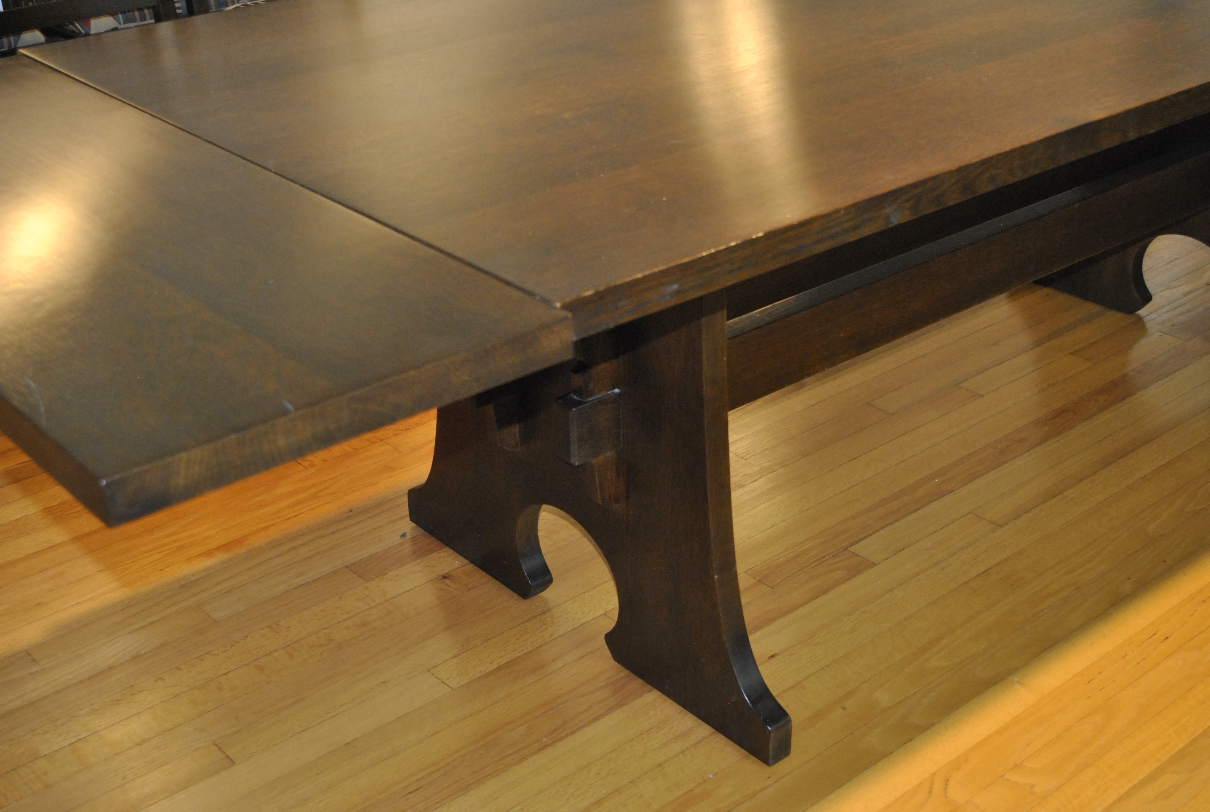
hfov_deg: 41.0
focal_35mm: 48
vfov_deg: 28.2
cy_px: 406
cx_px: 605
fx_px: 1617
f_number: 6.3
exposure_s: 1/50
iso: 800
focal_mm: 32
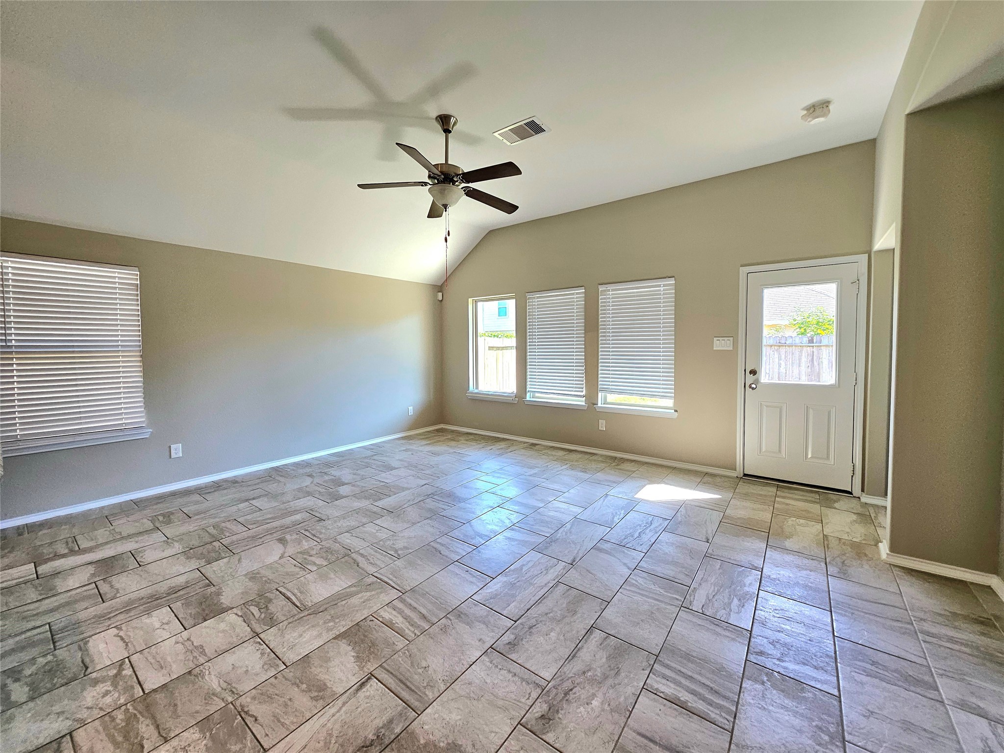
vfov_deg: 89.9
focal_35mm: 13
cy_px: 376
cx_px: 502
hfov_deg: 106.2
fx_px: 377
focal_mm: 1.74
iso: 64
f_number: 2.2
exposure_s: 1/60.2
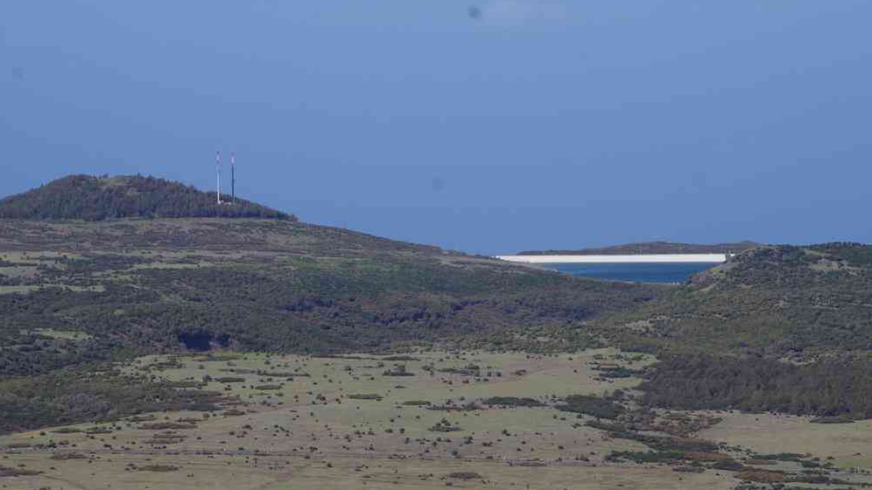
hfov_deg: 8.1
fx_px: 6196
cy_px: 247
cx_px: 436
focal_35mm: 268
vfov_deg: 4.5
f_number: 10
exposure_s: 1/200
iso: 200
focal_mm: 170
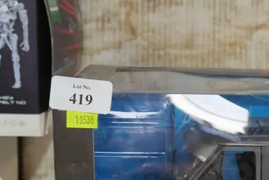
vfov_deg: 14.5
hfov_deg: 20.7
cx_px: 295
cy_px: 124
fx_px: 703
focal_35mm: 94
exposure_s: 1/60
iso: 320
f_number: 4
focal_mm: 17
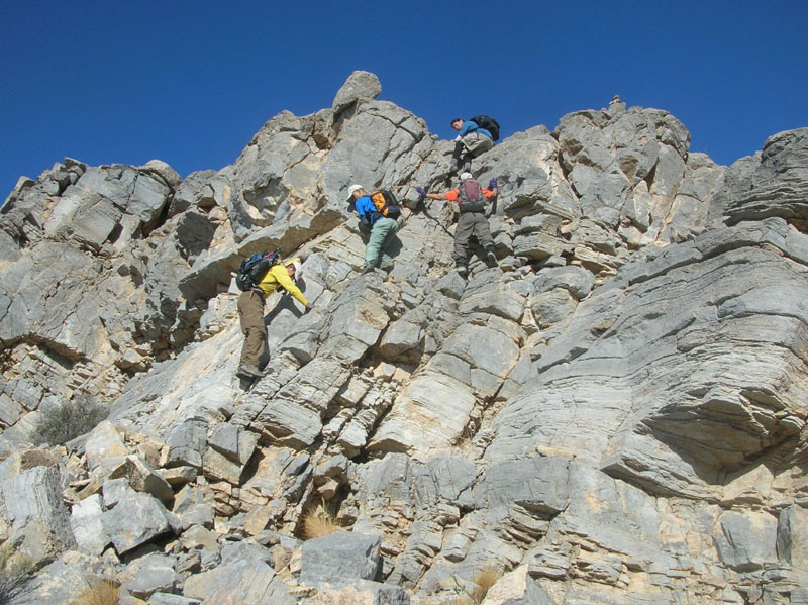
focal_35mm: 35
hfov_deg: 52.7
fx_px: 816
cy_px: 302
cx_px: 404
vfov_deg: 40.7
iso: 50
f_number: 5.6
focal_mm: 5.8
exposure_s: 1/404
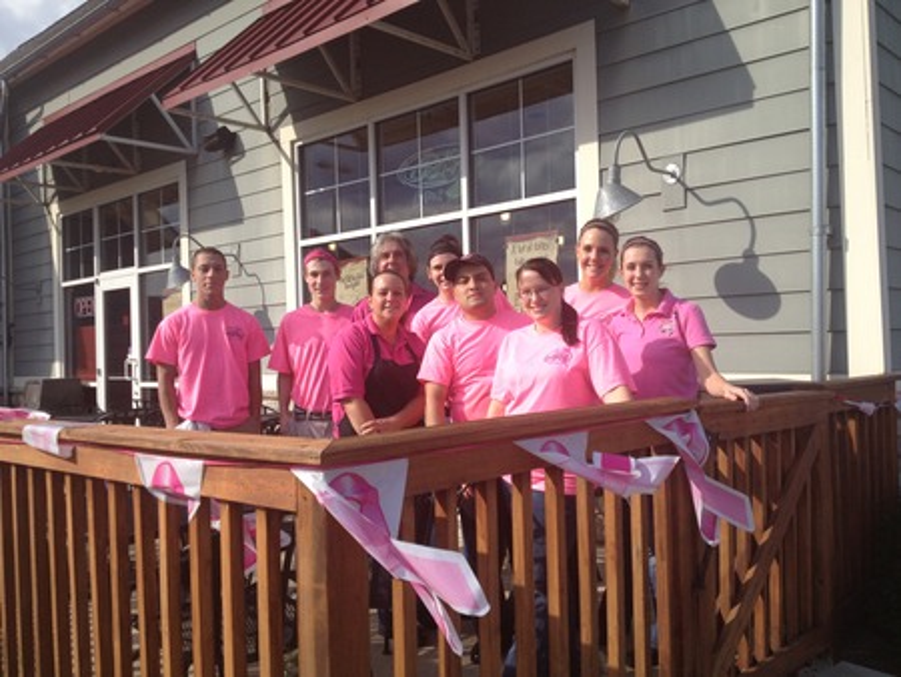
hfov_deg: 52.6
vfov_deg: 40.7
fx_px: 911
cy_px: 338
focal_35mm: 35
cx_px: 450
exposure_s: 1/1346
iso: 50
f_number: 2.4
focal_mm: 4.28
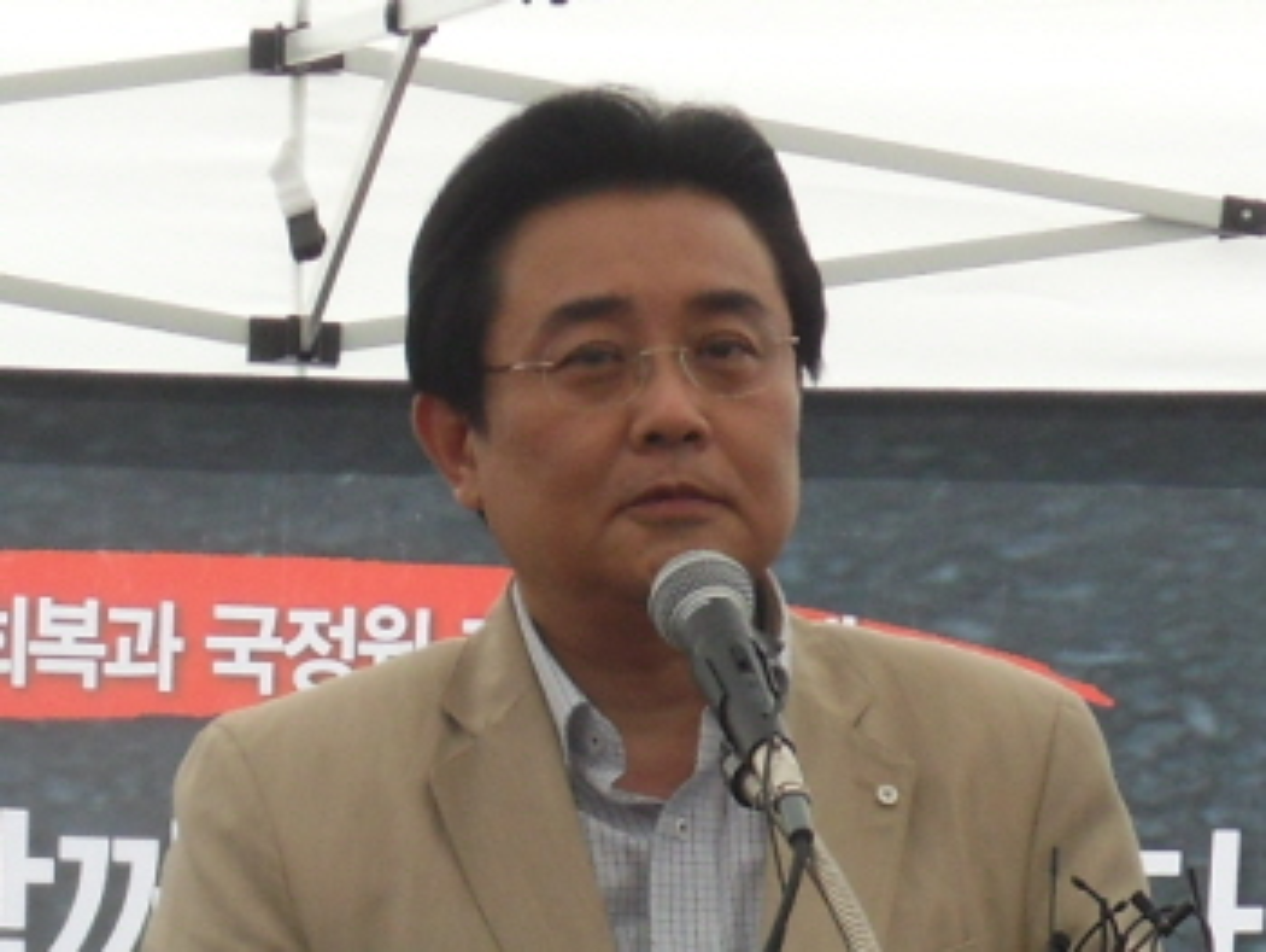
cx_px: 633
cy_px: 476
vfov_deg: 21.0
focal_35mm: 70
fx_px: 2562
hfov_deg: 27.8
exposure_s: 1/350
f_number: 5.1
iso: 80
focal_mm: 12.3
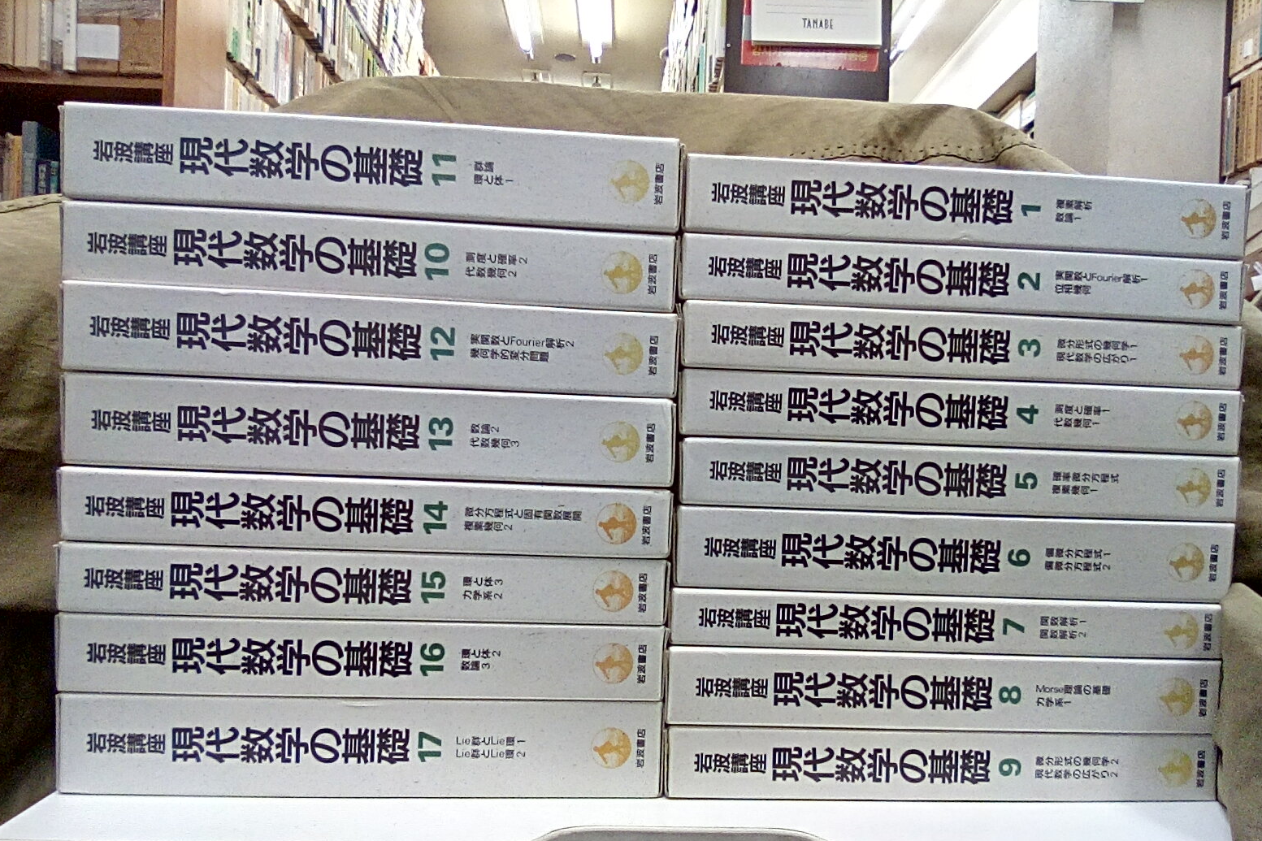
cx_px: 640
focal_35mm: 30
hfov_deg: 61.9
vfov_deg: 43.5
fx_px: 1051
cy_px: 486
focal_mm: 2.27
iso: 113
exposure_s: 1/33.3
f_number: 2.2
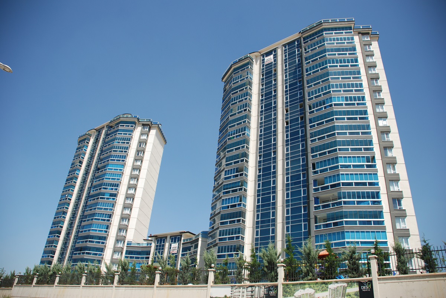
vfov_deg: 48.0
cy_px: 149
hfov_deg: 67.3
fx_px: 335
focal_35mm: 27
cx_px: 223
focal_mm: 18
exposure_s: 1/1000
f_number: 3.5
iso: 100
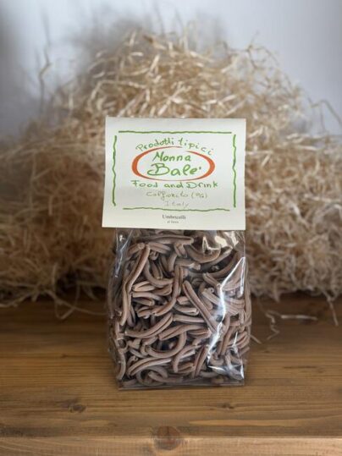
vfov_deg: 39.7
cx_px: 171
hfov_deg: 30.3
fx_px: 633
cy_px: 228
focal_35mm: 48
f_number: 1.78
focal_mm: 6.76
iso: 50
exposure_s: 1/100
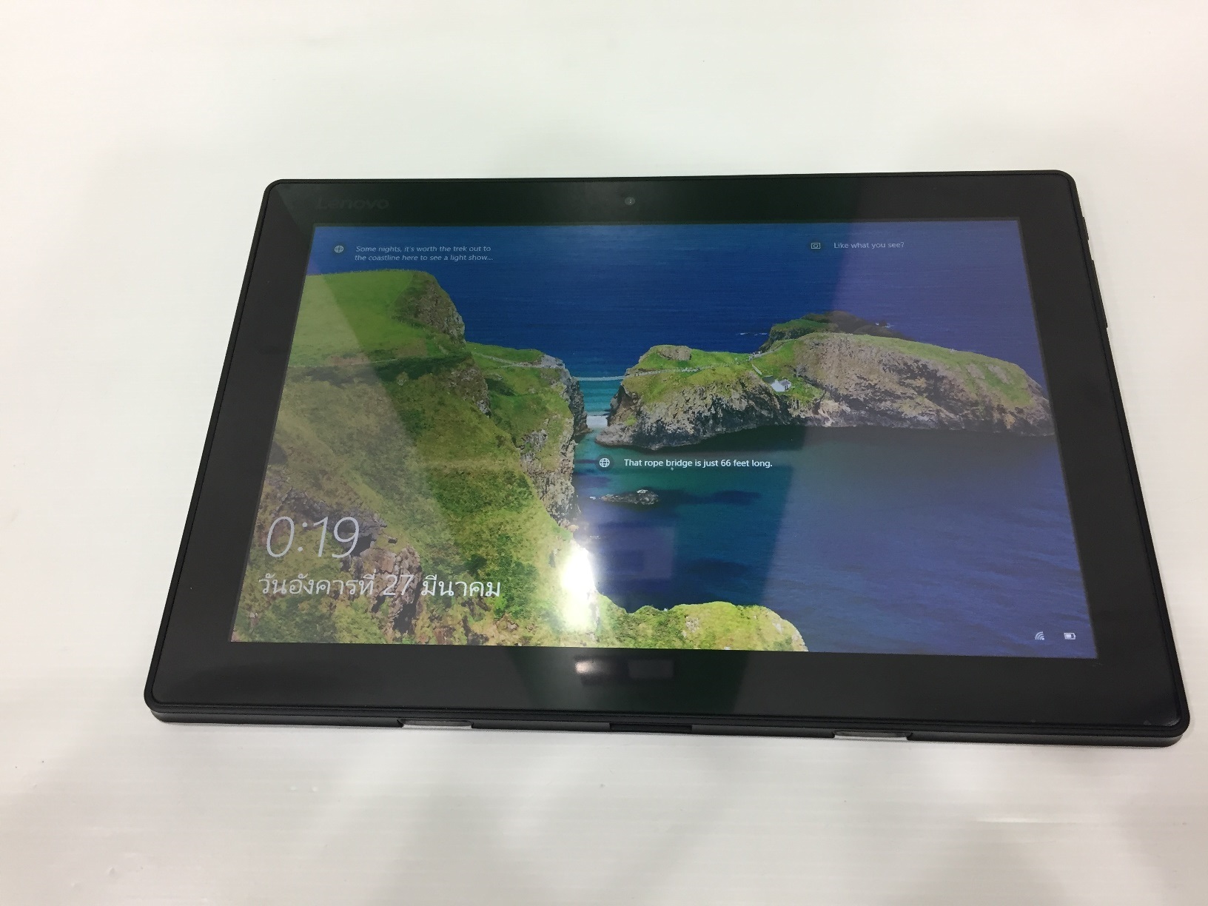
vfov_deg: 48.2
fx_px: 1012
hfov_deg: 61.7
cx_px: 604
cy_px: 453
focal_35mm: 29
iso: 100
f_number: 2.2
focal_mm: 4.15
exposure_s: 1/33
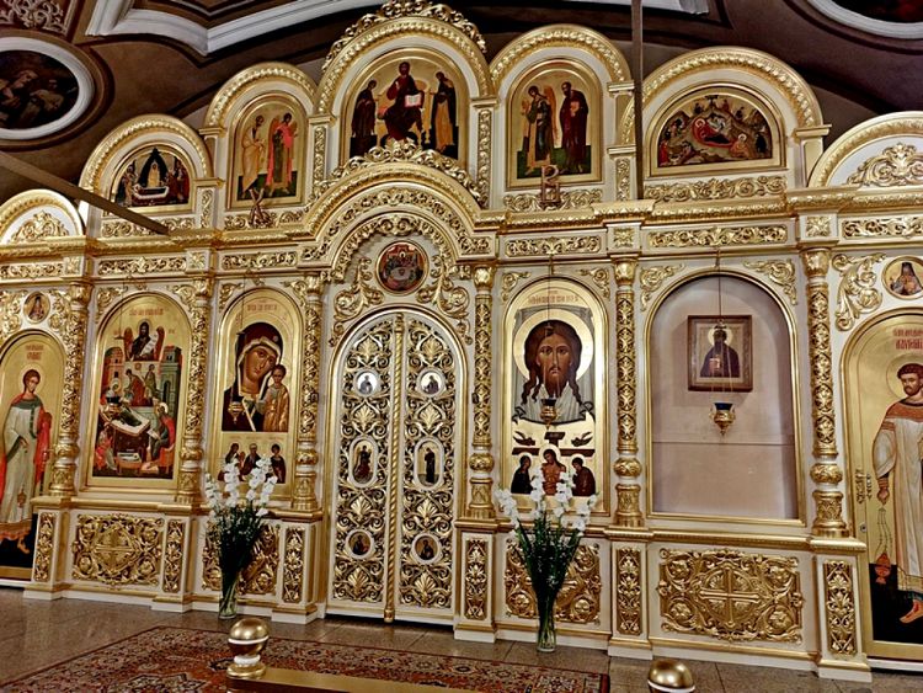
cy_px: 346
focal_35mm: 25
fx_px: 667
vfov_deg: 54.9
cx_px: 462
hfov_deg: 69.4
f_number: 1.9
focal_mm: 6.04
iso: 603
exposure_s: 1/25
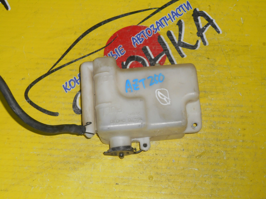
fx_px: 507
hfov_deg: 29.4
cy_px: 100
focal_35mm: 66
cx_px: 133
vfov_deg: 22.3
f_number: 5.3
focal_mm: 11.6
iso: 200
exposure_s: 1/60
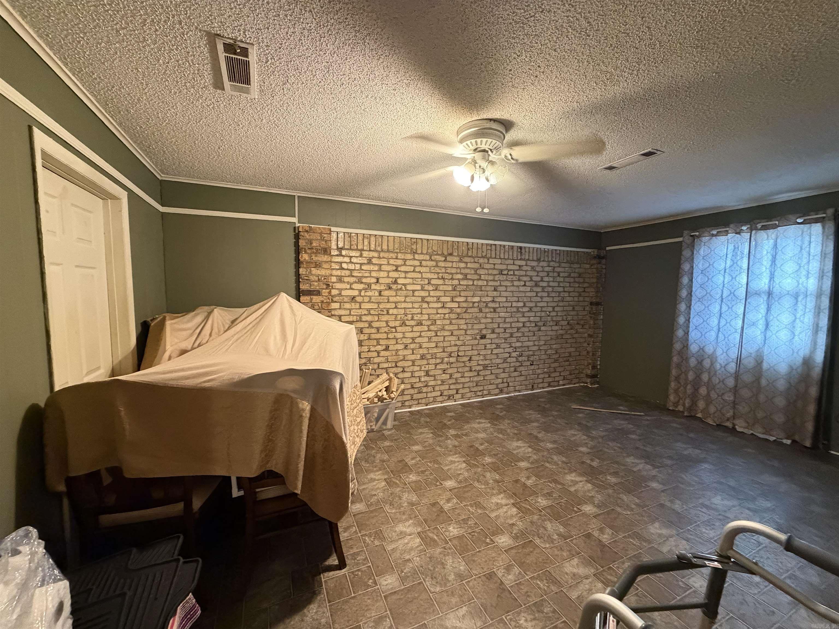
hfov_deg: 102.1
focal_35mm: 14
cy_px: 314
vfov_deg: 85.7
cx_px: 420
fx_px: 339
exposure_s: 1/60
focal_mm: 2.22
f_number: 2.2
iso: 640
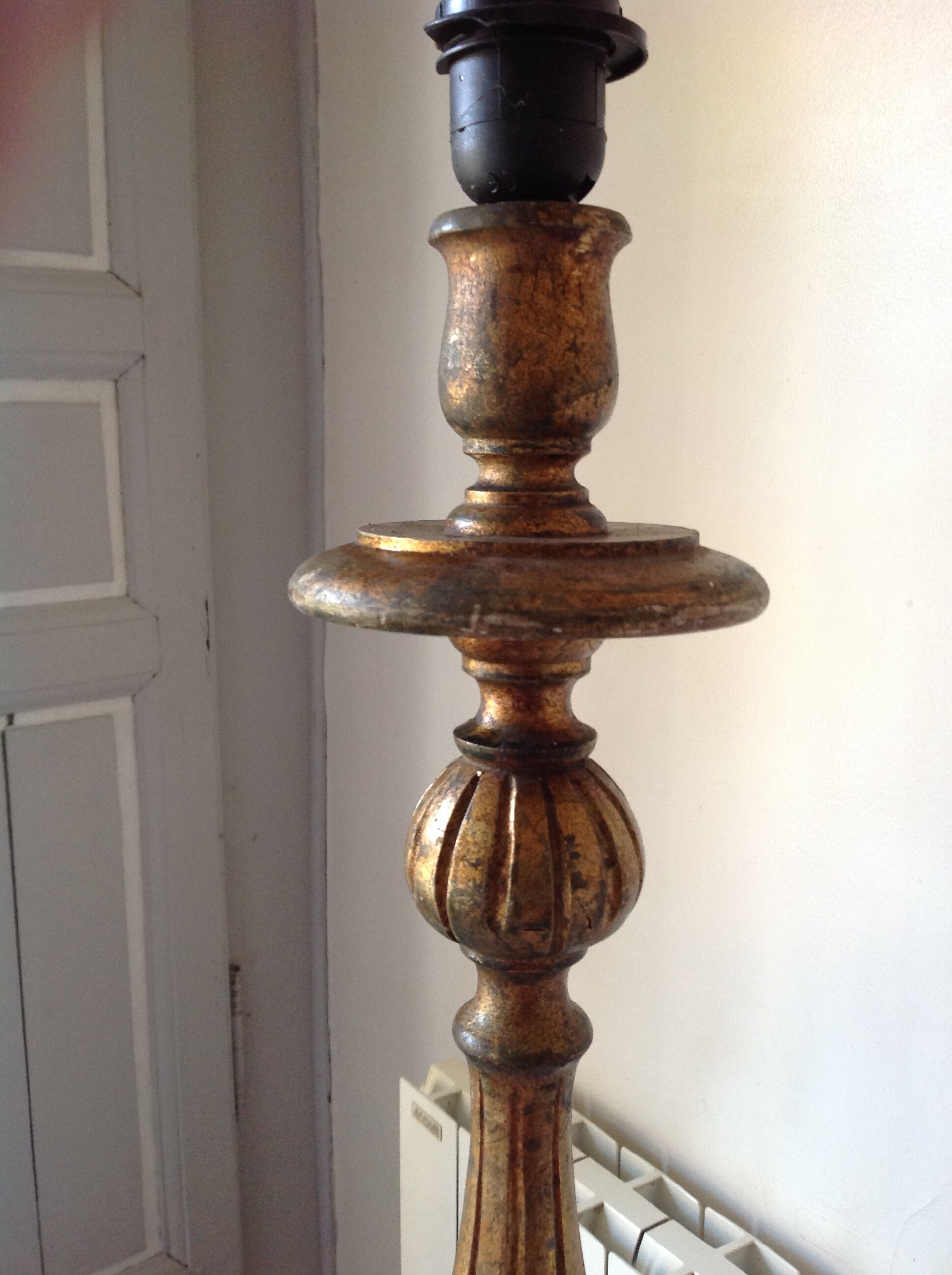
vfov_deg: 52.7
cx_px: 476
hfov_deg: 40.6
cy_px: 638
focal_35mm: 35
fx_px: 1287
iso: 160
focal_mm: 4.28
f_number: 2.4
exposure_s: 1/15
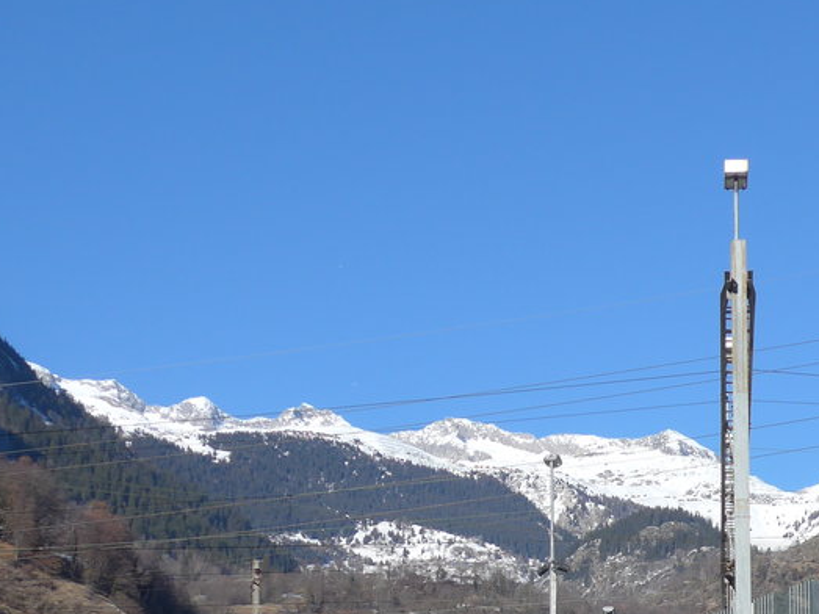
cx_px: 564
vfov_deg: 14.3
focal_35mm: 101
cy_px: 659
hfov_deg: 19.4
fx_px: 2389
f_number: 2.8
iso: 80
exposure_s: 1/2000
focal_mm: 9
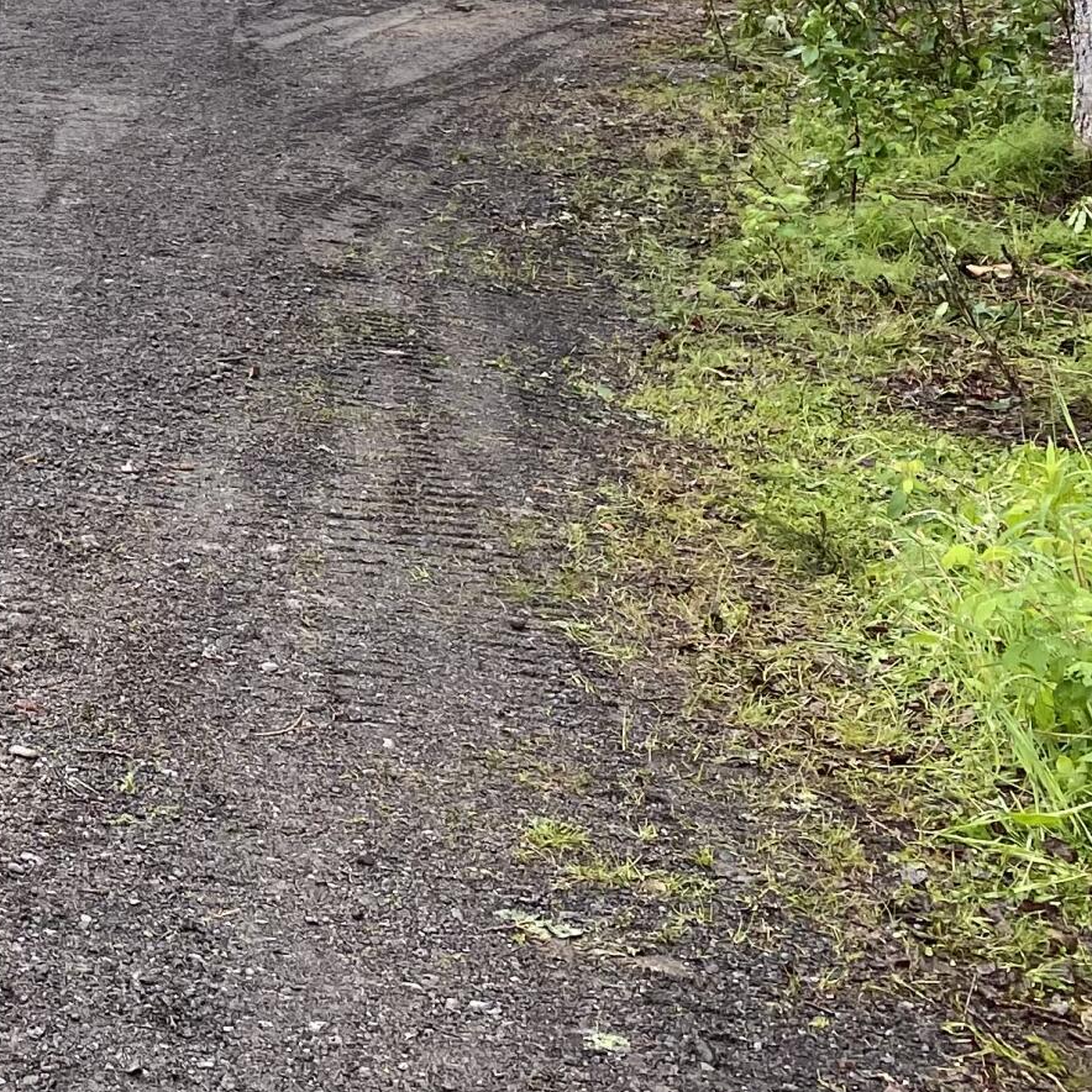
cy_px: -212
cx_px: -592
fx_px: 2784
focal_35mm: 78
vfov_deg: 20.7
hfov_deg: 19.2
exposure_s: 1/203
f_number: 1.8
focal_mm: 4.25
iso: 32
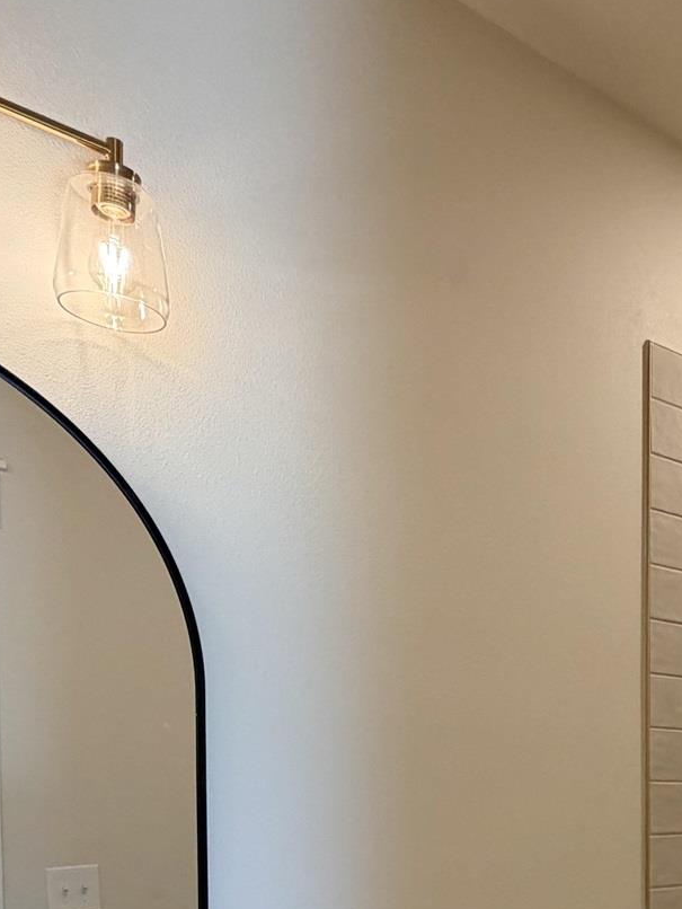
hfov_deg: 33.4
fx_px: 1050
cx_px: 657
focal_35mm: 40
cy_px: 851
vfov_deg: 42.2
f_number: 2.2
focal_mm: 2.22
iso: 160
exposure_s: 1/120
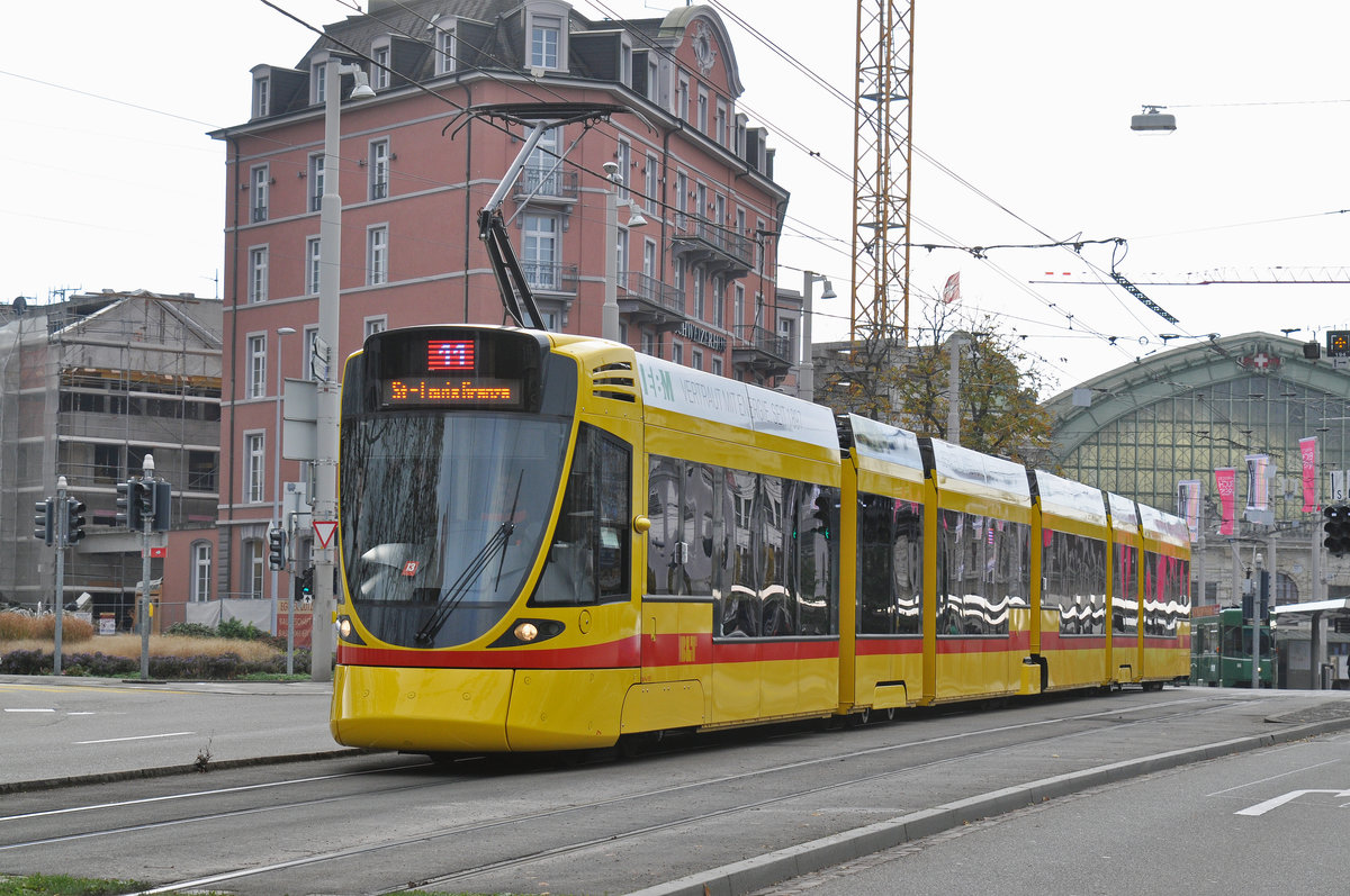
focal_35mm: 84
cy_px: 448
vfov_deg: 16.2
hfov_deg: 24.2
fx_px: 3146
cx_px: 675
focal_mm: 56
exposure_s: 1/800
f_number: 5.6
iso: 400
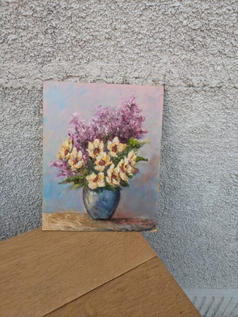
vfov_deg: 69.4
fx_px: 229
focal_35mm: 25
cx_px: 119
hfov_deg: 54.9
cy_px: 158
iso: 42
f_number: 1.89
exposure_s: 1/399
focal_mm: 5.43
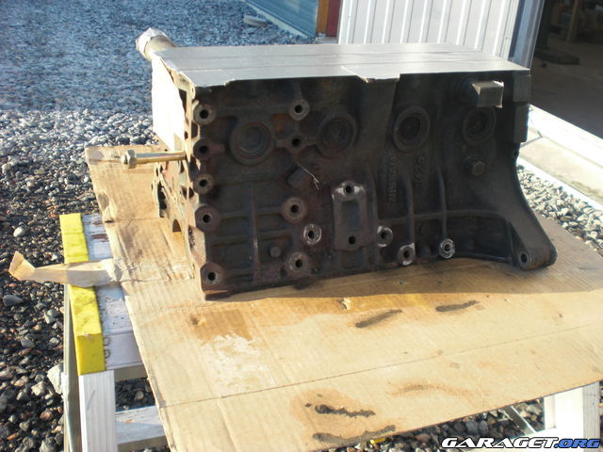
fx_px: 662
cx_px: 302
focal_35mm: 38
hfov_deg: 49.0
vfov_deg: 37.7
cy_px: 226
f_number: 3.1
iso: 64
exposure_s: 1/125
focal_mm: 6.3
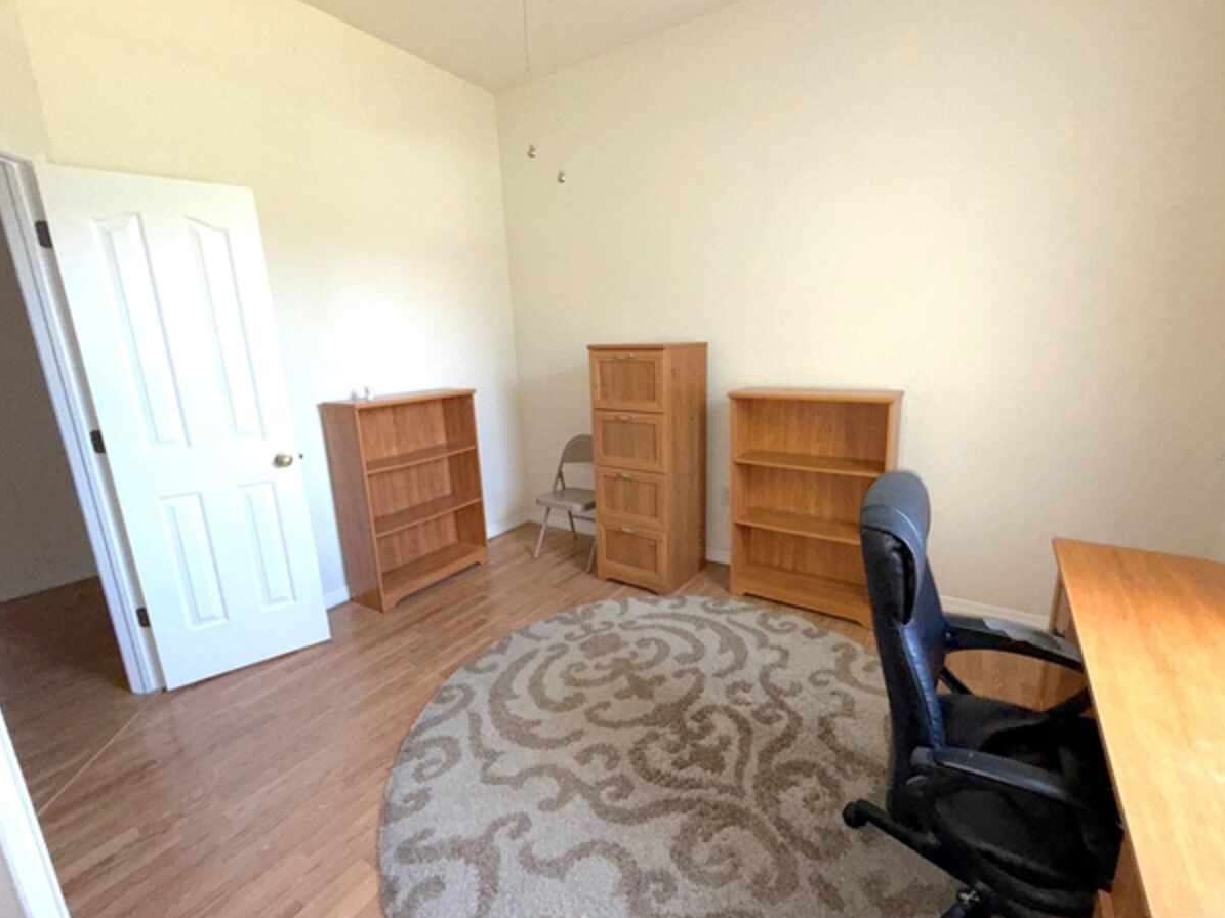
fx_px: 531
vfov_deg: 81.7
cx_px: 639
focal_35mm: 15
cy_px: 457
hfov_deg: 98.1
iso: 160
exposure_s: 1/62
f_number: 2.2
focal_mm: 2.22
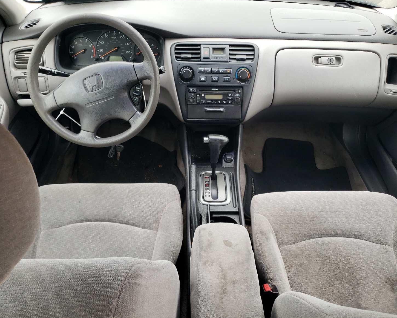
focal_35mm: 28
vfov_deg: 51.5
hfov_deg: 62.2
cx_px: 206
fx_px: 329
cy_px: 161
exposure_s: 1/60.2
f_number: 1.5
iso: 52
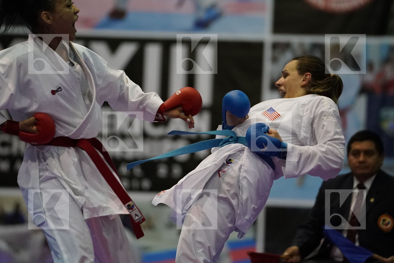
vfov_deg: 4.6
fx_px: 3283
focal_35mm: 300
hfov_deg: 6.9
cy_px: 132
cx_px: 197
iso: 6400
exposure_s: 1/800
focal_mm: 200
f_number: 2.8
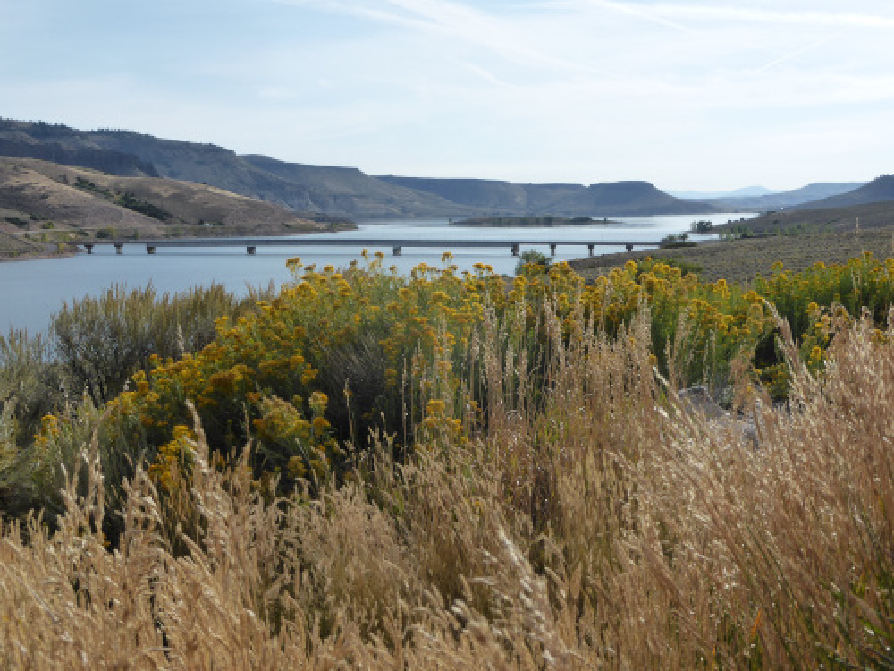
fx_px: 1575
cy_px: 336
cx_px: 447
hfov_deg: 31.7
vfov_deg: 24.0
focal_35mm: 61
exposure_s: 1/1000
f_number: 4.7
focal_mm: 10.3
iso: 160
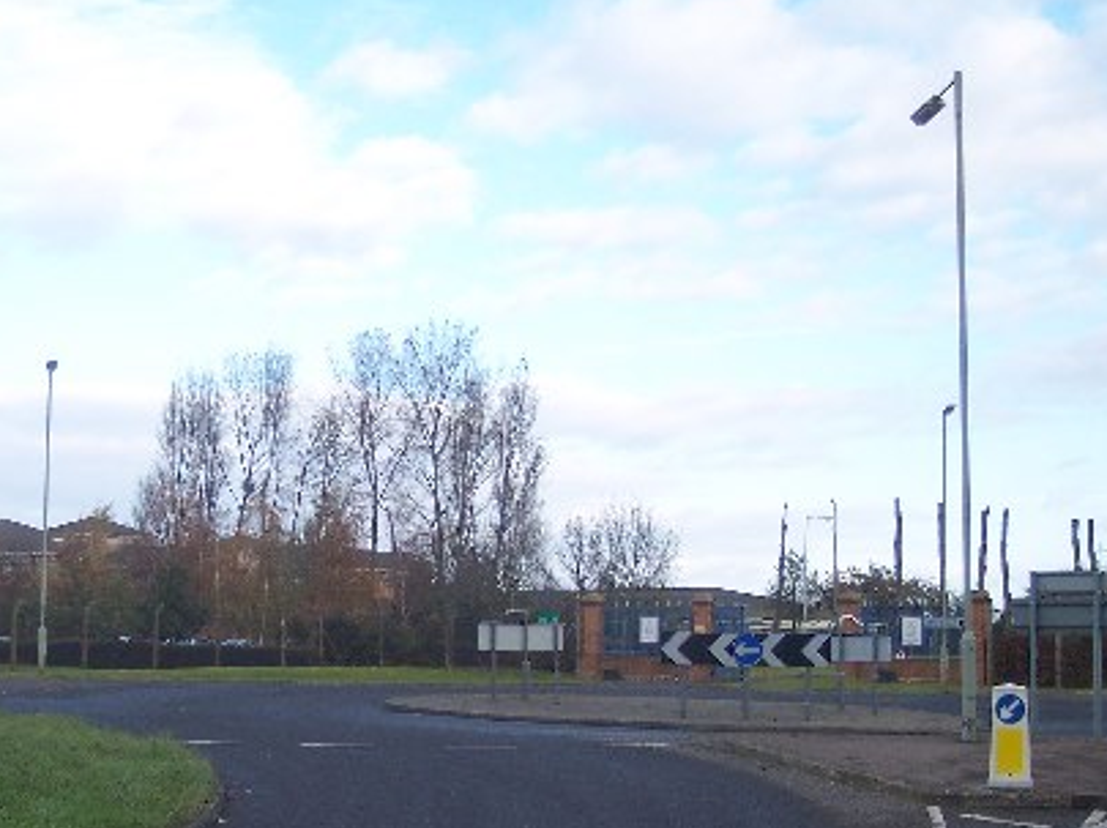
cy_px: 496
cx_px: 473
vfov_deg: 24.3
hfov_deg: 32.2
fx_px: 1917
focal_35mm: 60
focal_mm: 8
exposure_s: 1/700
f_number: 2.8
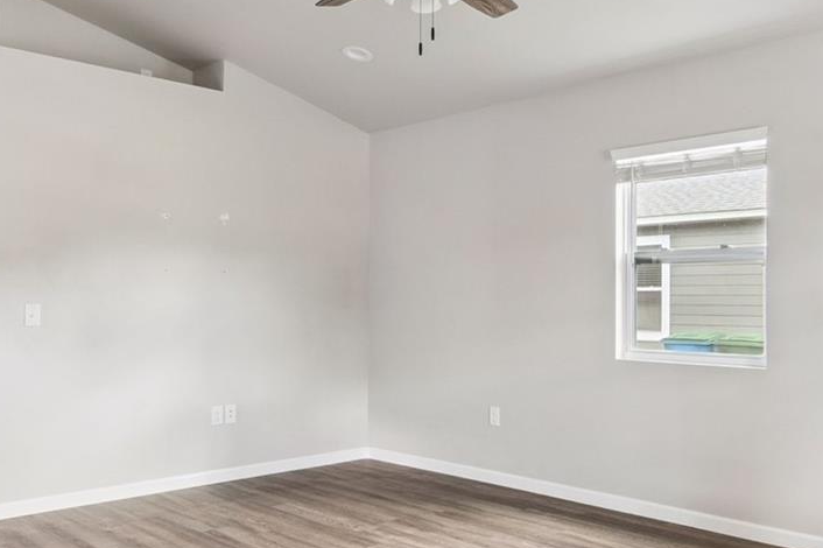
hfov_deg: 55.7
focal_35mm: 34
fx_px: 777
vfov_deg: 38.8
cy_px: 288
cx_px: 453
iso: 200
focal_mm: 10
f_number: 8
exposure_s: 1/3.33
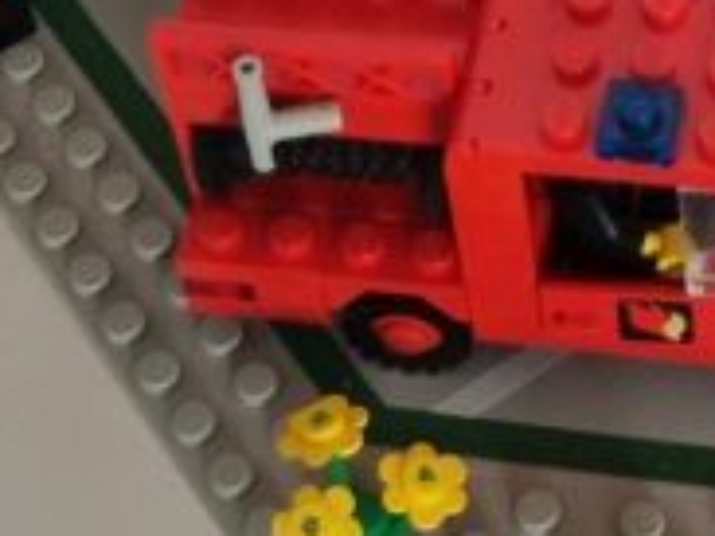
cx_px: 723
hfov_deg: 13.7
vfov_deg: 10.1
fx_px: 2931
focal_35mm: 142
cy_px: -305
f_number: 1.8
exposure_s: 1/50
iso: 320
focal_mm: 5.4
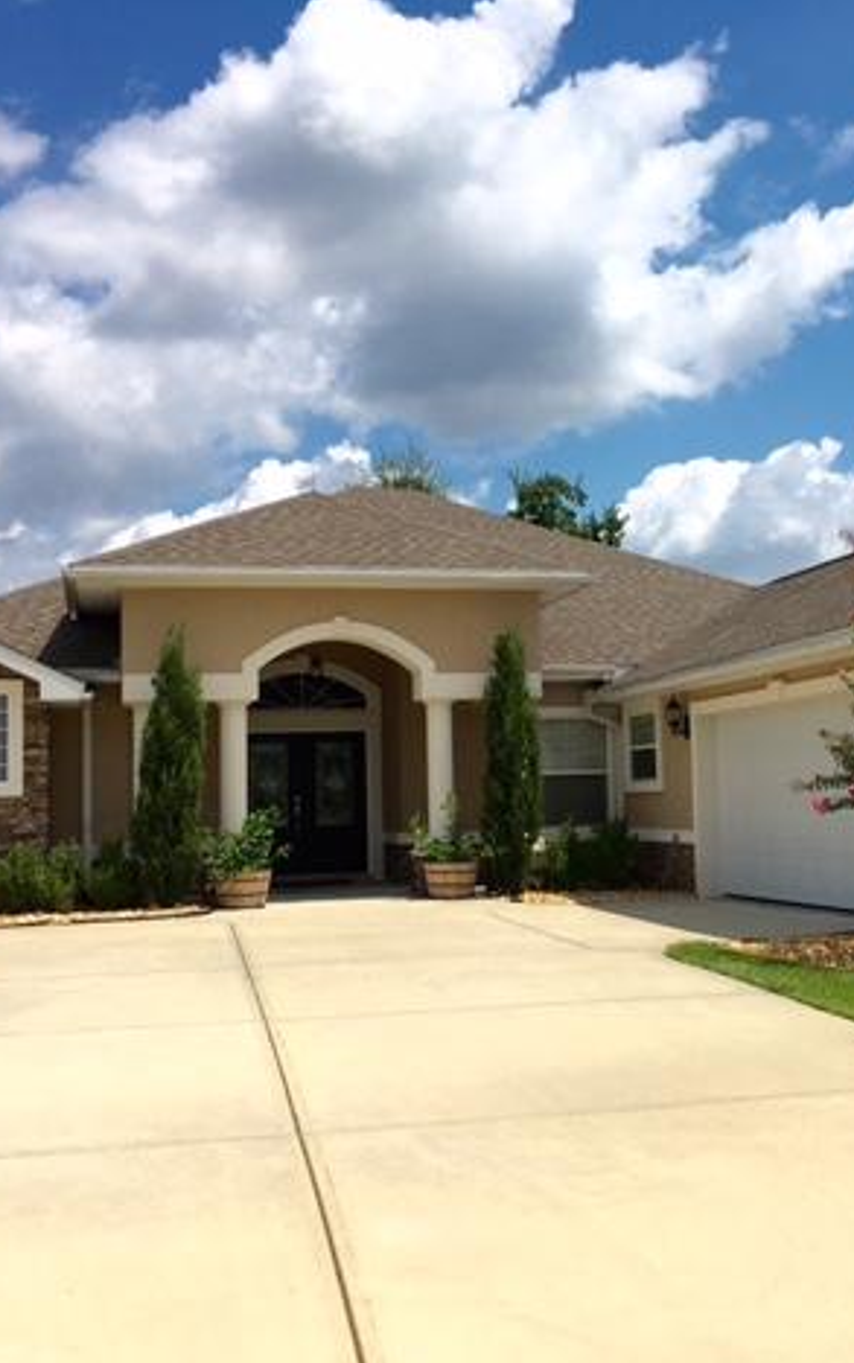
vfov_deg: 47.2
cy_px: 693
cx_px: 615
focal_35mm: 42
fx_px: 1562
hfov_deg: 30.2
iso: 25
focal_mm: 4.15
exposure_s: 1/2849
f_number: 2.2
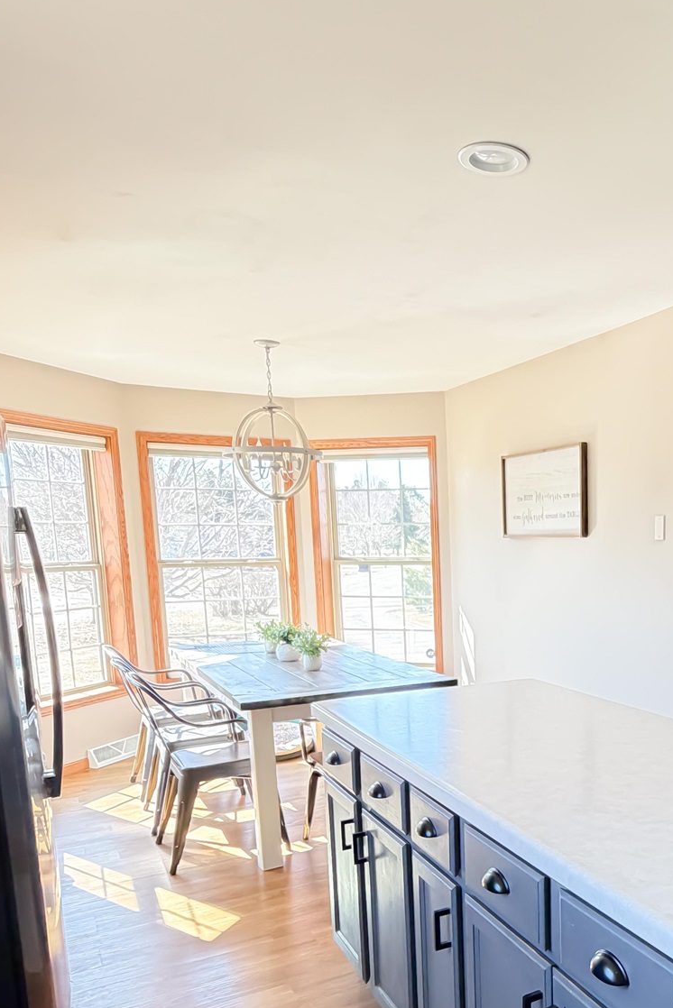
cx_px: 598
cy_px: 665
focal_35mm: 30
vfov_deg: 60.6
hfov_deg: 40.5
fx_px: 841
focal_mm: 2.22
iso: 320
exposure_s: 1/105
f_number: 2.2
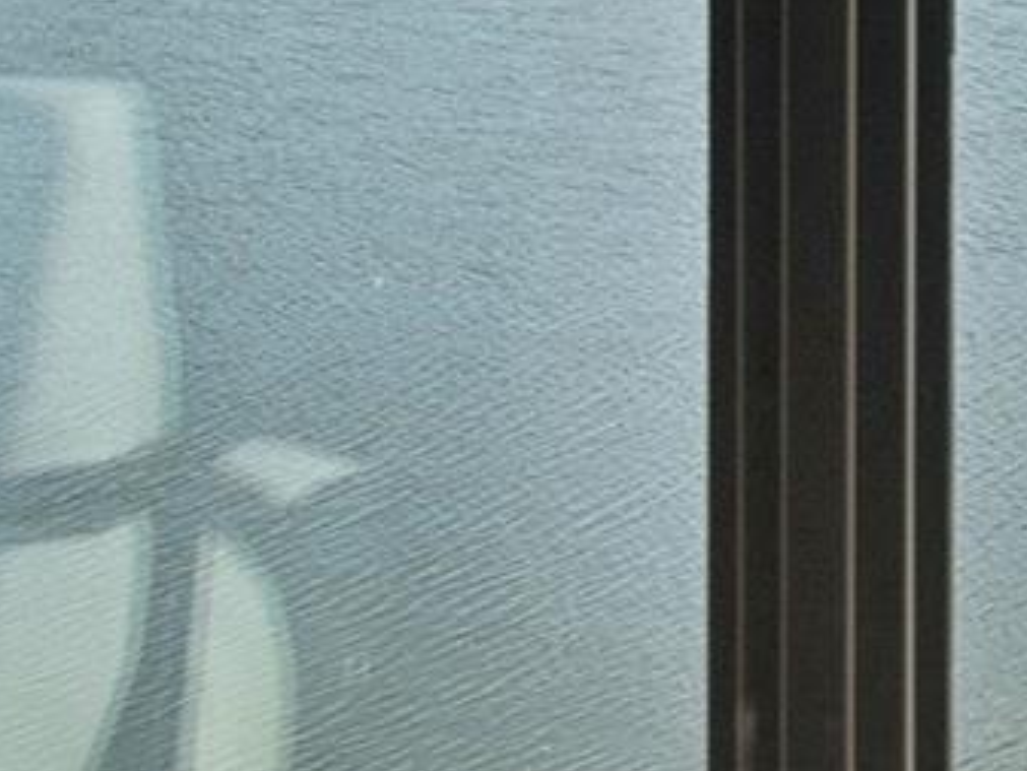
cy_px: -530
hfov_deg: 13.0
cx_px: 1871
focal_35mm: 137
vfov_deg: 10.3
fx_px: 4066
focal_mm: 30
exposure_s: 1/500
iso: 200
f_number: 8
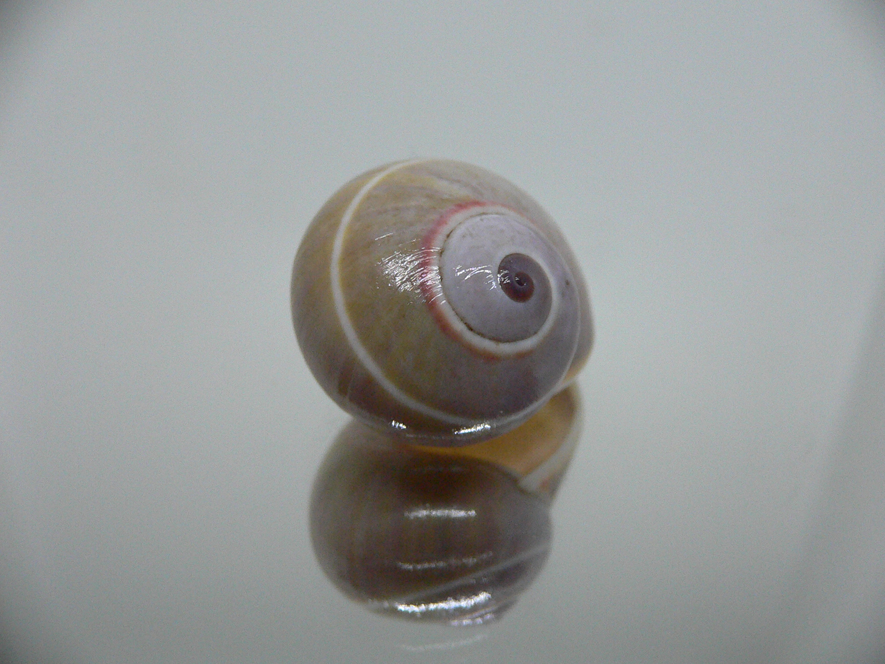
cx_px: 442
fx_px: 895
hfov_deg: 52.6
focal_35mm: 35
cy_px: 332
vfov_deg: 40.7
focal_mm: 4.6
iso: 200
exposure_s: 1/50
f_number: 2.8
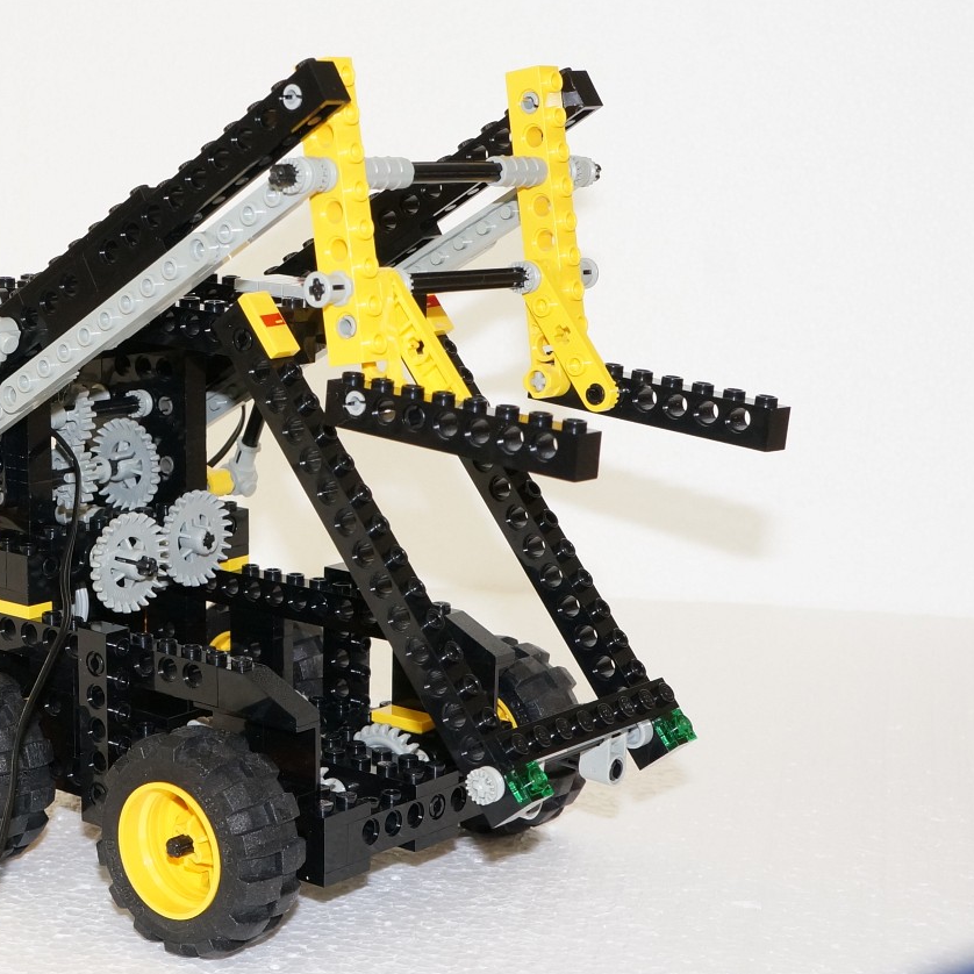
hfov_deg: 34.3
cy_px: 492
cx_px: 262
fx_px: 1549
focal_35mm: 49
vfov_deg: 34.9
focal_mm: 25
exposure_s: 1/60
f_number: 9
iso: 800
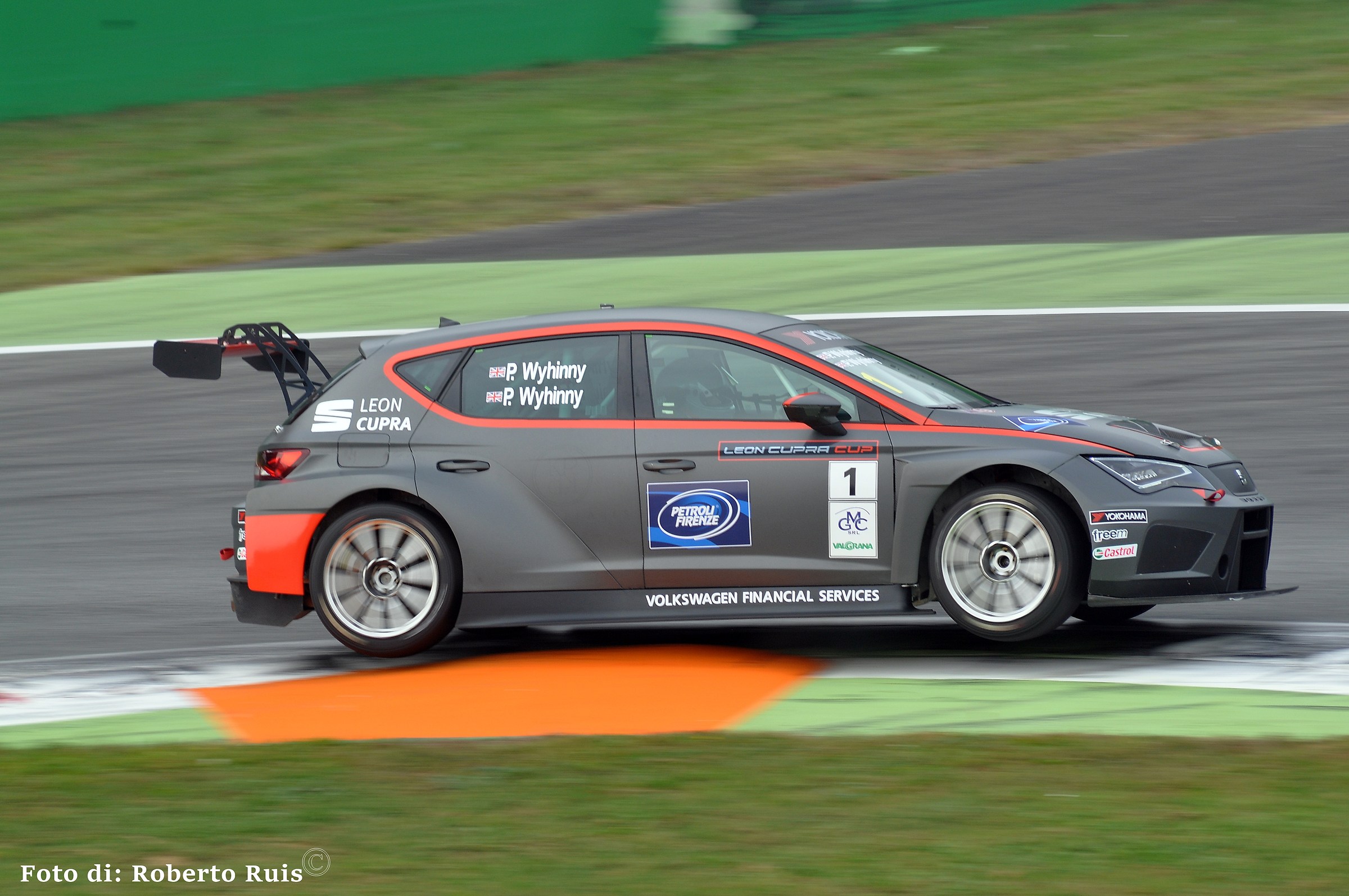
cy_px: 448
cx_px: 674
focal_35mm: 405
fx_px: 15158
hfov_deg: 5.1
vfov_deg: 3.4
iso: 200
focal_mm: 270
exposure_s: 1/125
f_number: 9
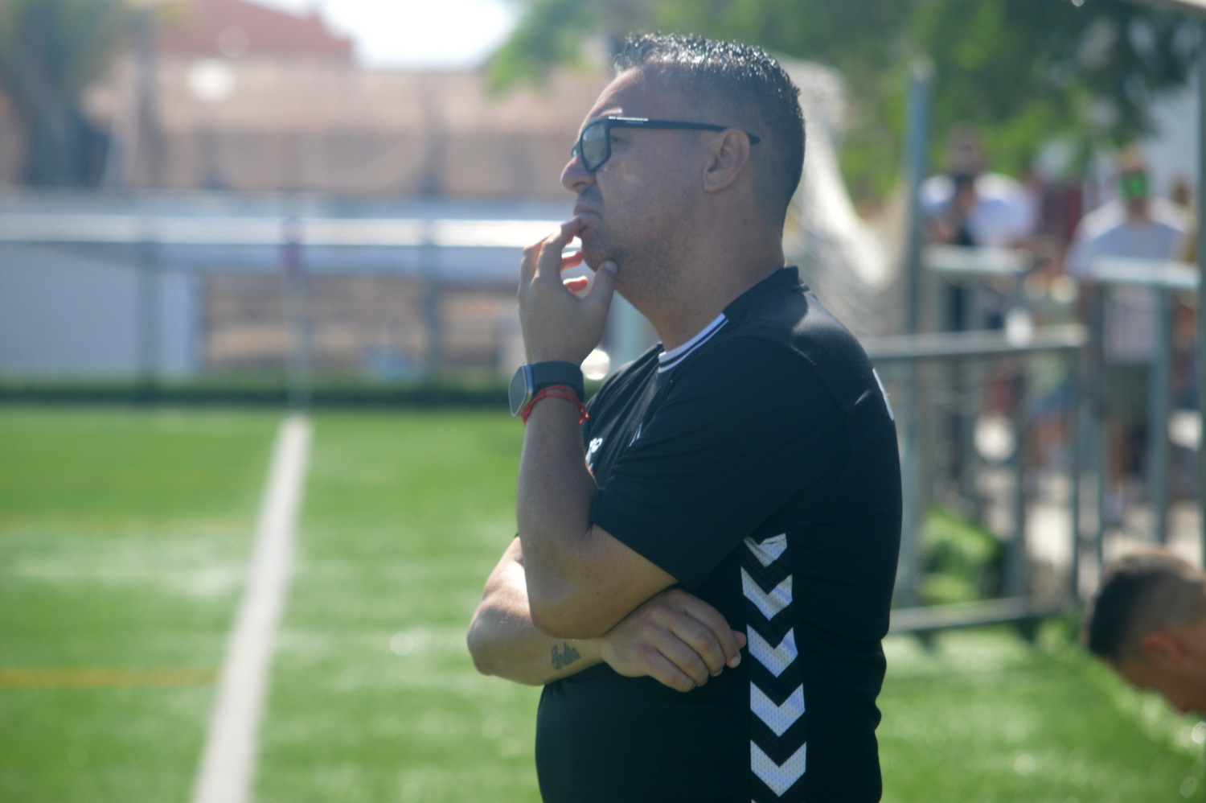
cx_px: 603
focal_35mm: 225
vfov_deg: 6.1
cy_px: 402
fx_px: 7532
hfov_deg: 9.2
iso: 100
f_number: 7.1
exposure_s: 1/200
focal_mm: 150
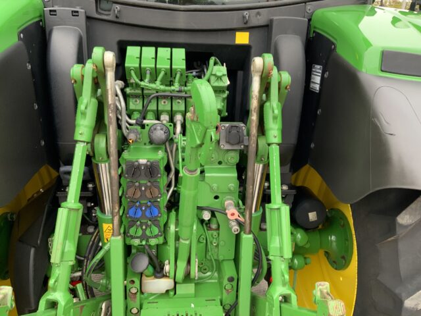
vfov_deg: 48.2
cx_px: 210
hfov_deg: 61.7
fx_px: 353
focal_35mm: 29
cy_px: 158
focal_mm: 3
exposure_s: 1/122
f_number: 1.8
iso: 64
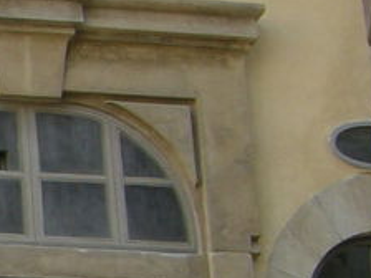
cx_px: -535
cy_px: 457
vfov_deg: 5.7
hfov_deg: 7.2
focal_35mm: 257
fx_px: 2754
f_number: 3.4
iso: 64
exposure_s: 1/69.7
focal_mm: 7.5
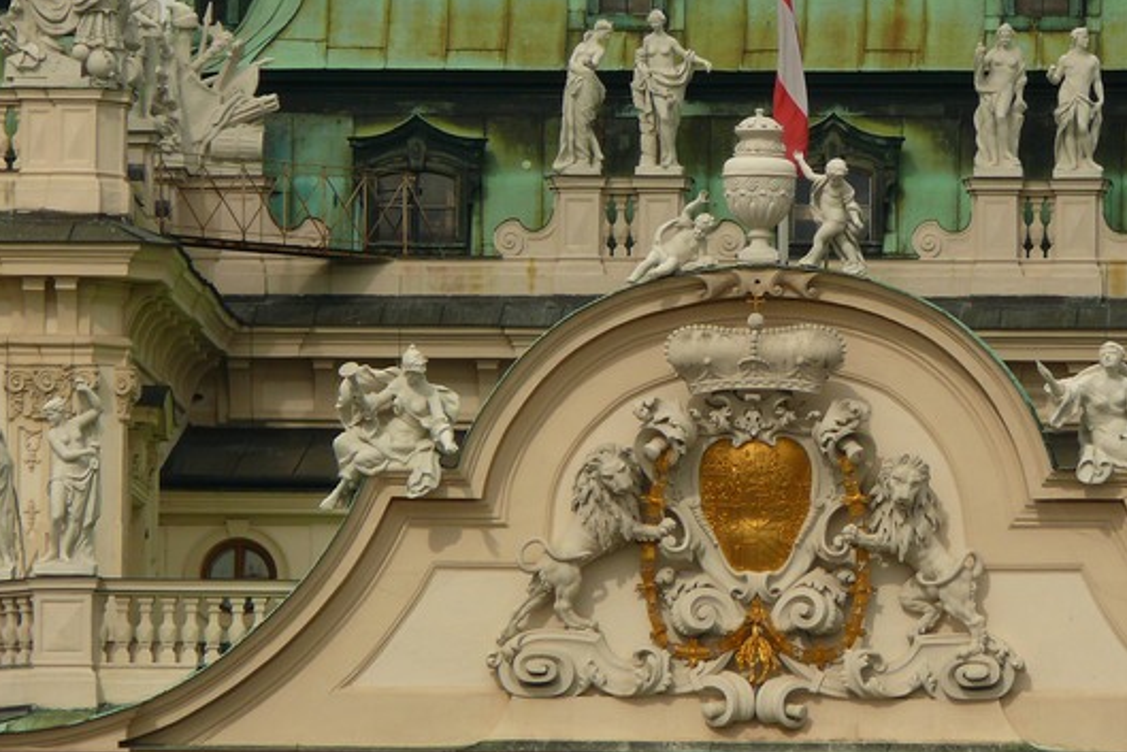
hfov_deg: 4.0
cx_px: 750
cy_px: 211
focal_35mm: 520
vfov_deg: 2.6
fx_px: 16282
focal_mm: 74.6
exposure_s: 1/250
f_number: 5.6
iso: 100
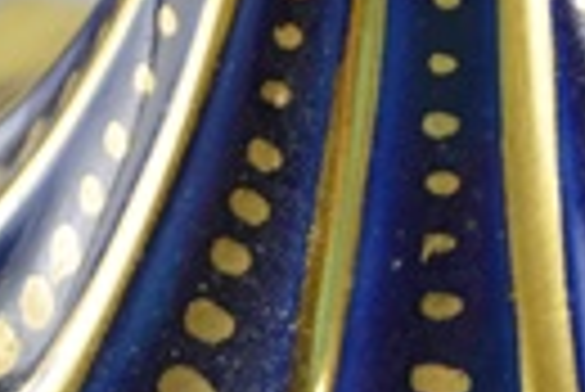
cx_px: 747
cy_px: 807
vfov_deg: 3.9
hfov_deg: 5.9
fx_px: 5612
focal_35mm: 345
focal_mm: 50
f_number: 5.6
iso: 400
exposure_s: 1/100
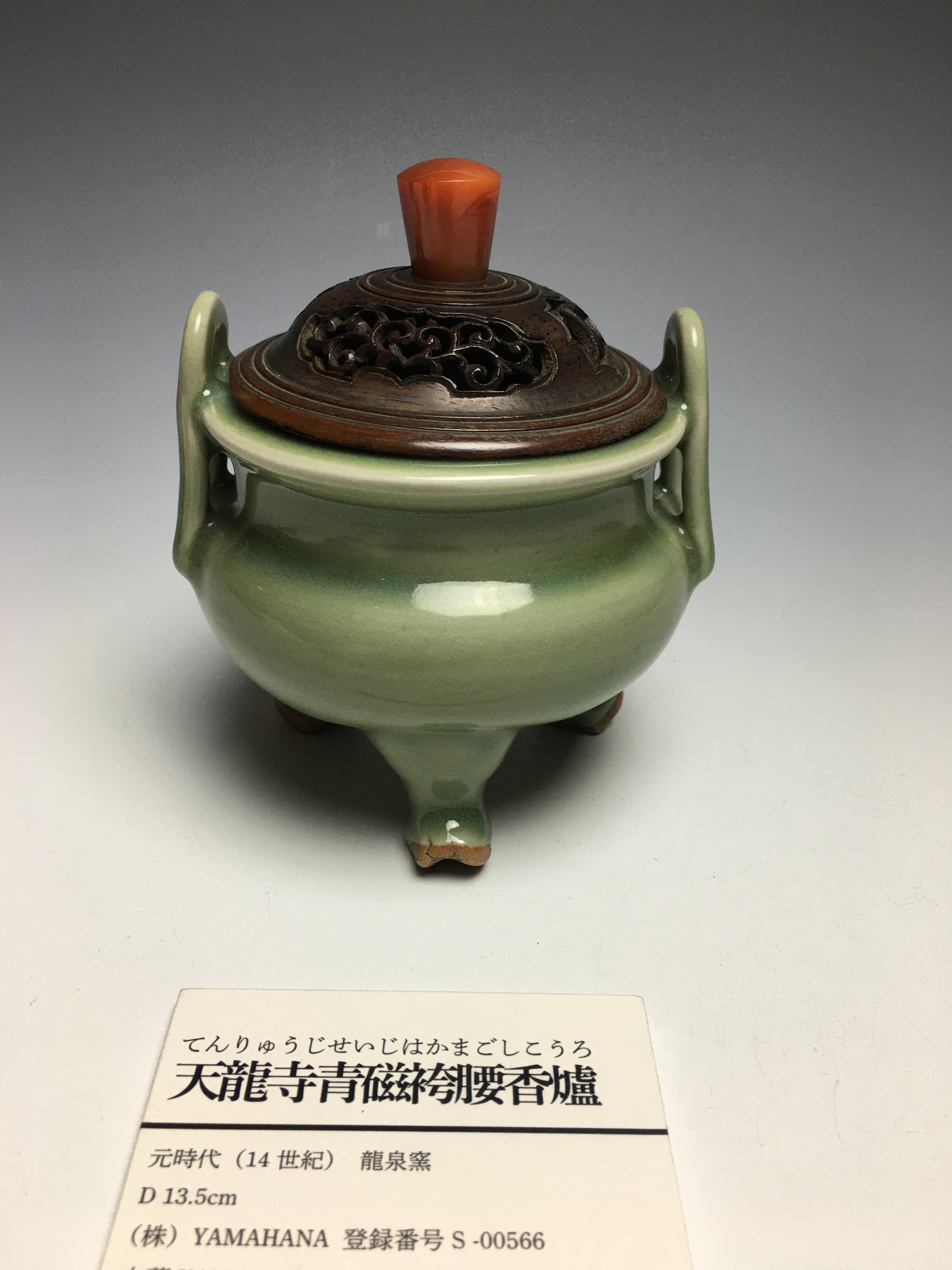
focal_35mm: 29
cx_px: 476
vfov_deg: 61.7
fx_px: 1063
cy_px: 635
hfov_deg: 48.2
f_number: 2.2
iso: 25
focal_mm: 4.15
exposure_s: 1/30
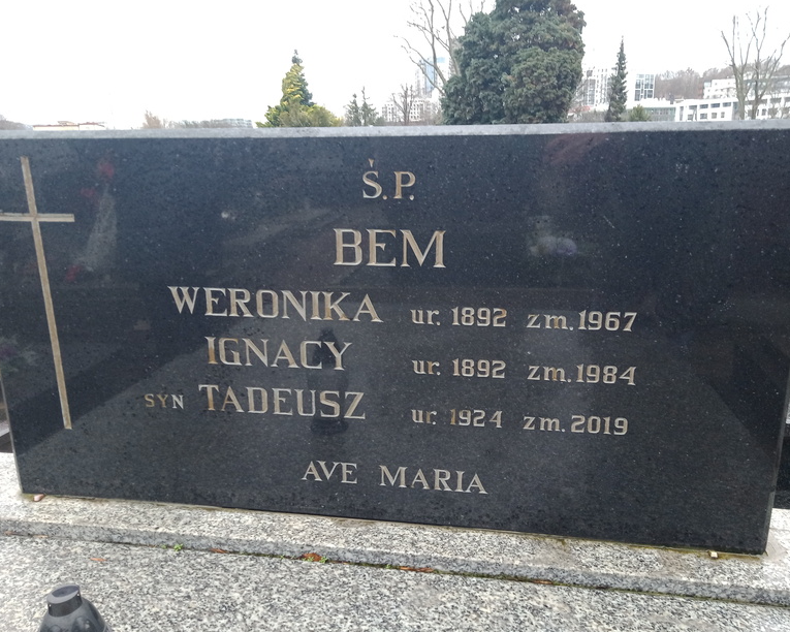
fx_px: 701
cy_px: 321
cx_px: 401
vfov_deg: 48.5
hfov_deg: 58.8
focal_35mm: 30
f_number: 2.2
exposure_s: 1/33.3
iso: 155
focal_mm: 3.37
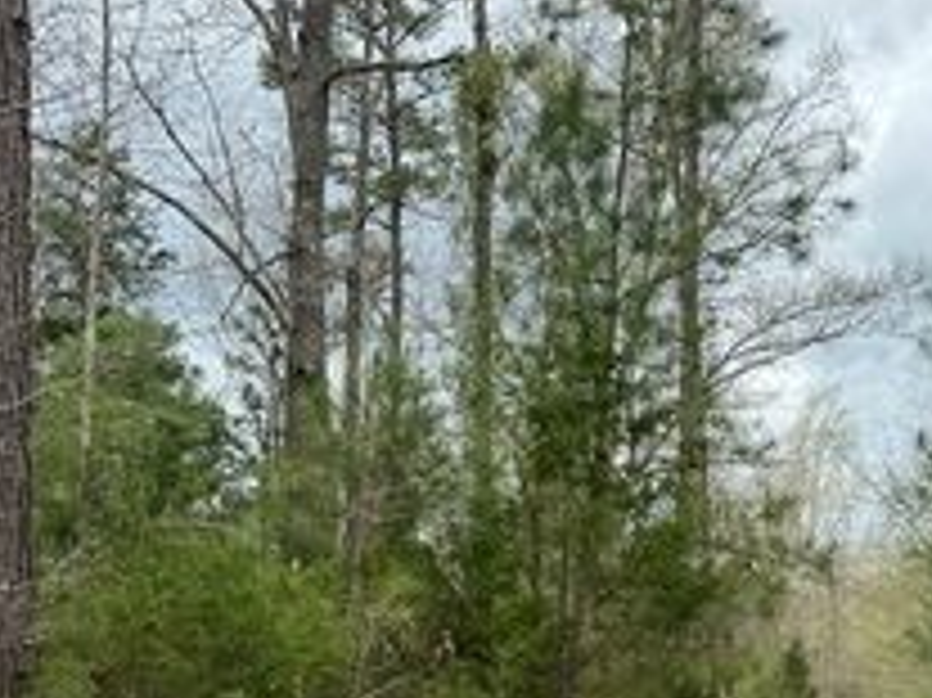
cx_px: 700
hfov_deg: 37.3
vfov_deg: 28.2
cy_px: 597
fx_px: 1345
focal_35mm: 50
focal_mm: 6.86
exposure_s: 1/1395
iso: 80
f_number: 1.78
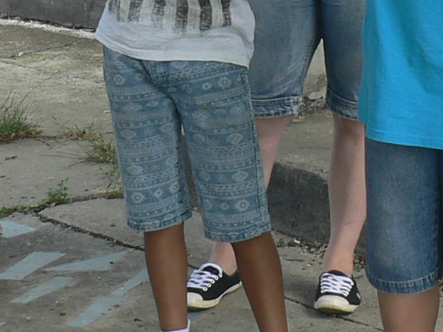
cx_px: 313
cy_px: -52
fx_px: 2022
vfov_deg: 9.3
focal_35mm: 158
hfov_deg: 12.5
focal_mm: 6
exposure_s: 1/100
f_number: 4
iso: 80
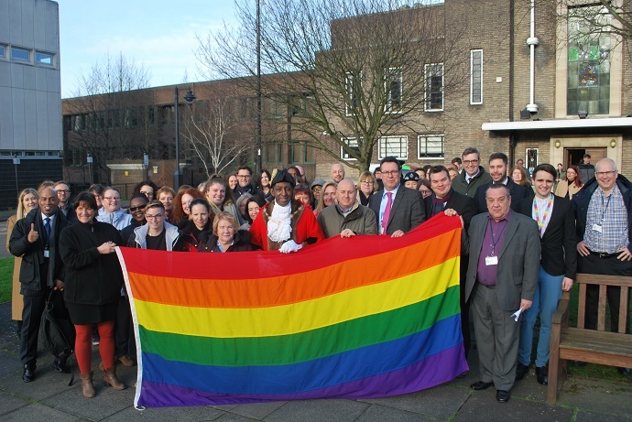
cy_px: 211
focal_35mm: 33
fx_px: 580
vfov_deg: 40.0
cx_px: 316
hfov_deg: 57.2
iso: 100
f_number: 5.6
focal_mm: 22
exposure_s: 1/125
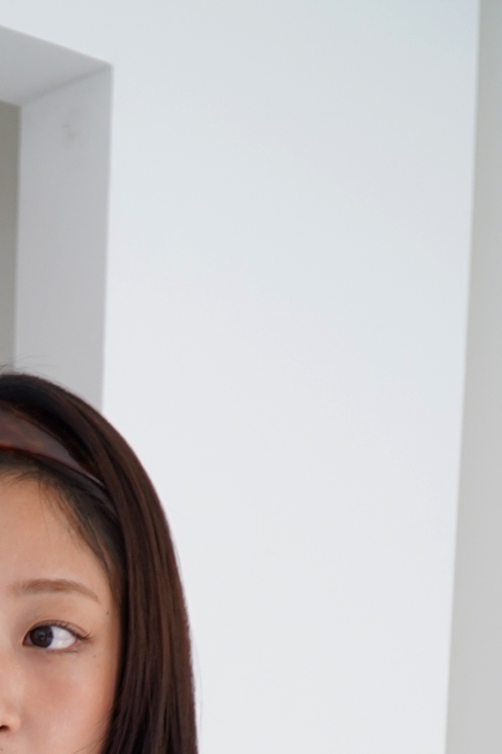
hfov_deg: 16.9
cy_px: 979
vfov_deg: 22.9
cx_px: -1
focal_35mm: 79
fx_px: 1653
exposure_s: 1/60
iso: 640
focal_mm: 20
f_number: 4
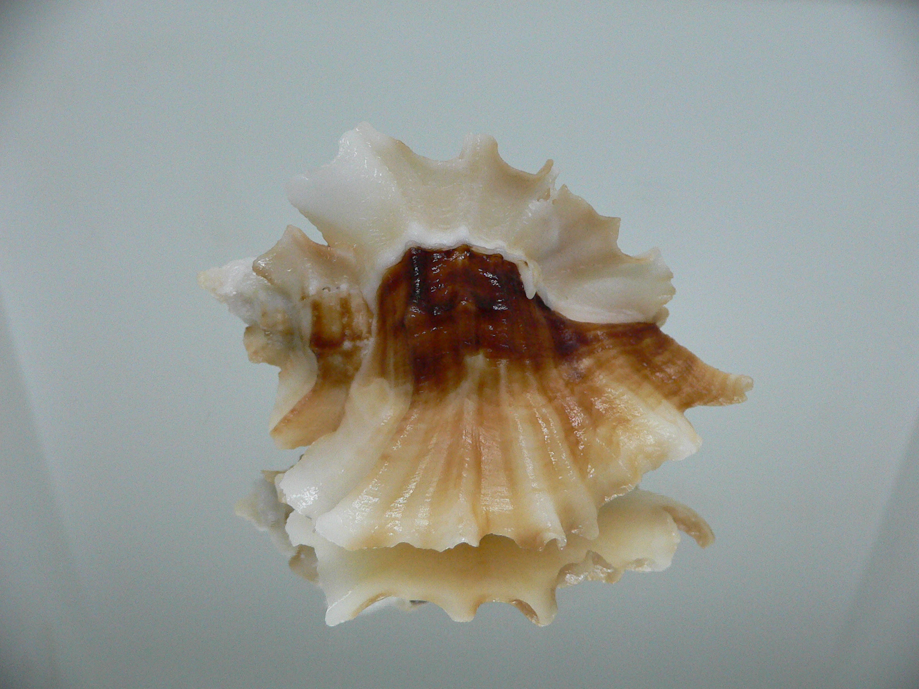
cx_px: 460
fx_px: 929
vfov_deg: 40.7
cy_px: 344
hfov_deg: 52.6
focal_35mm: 35
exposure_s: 1/60
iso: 200
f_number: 2.8
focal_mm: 4.6
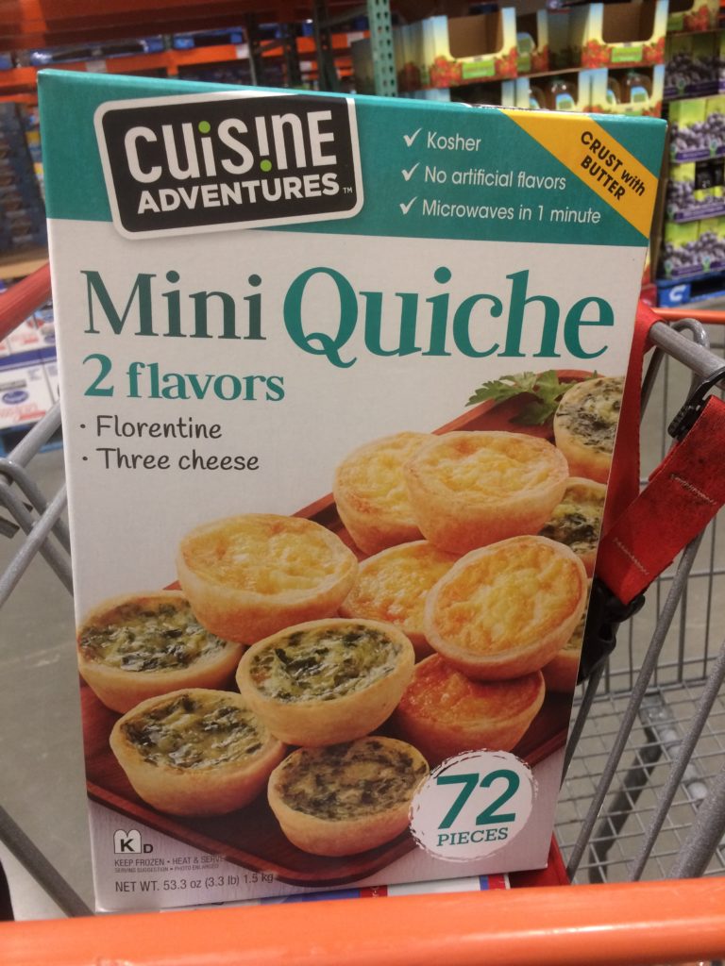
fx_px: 810
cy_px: 483
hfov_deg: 48.2
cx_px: 362
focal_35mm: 29
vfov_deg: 61.7
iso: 160
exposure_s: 1/30
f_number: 2.2
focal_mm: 4.15
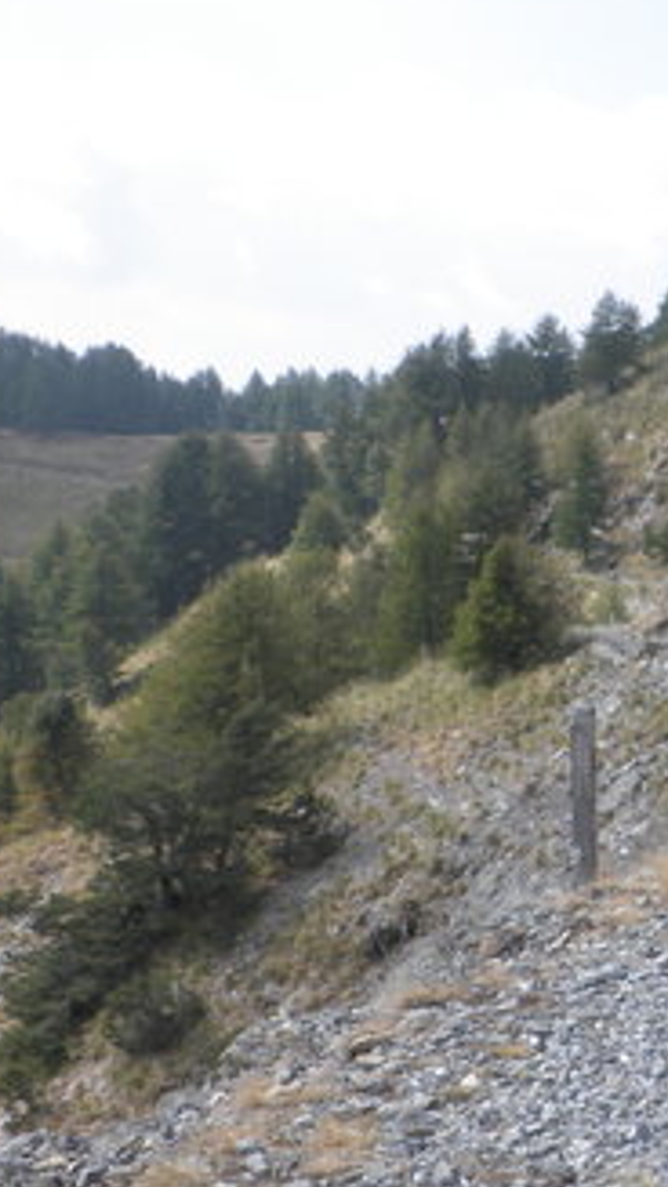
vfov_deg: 29.3
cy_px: 675
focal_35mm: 72
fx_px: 2267
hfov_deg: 15.3
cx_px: 1035
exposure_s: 1/160
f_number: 5.6
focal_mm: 6.3
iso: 64
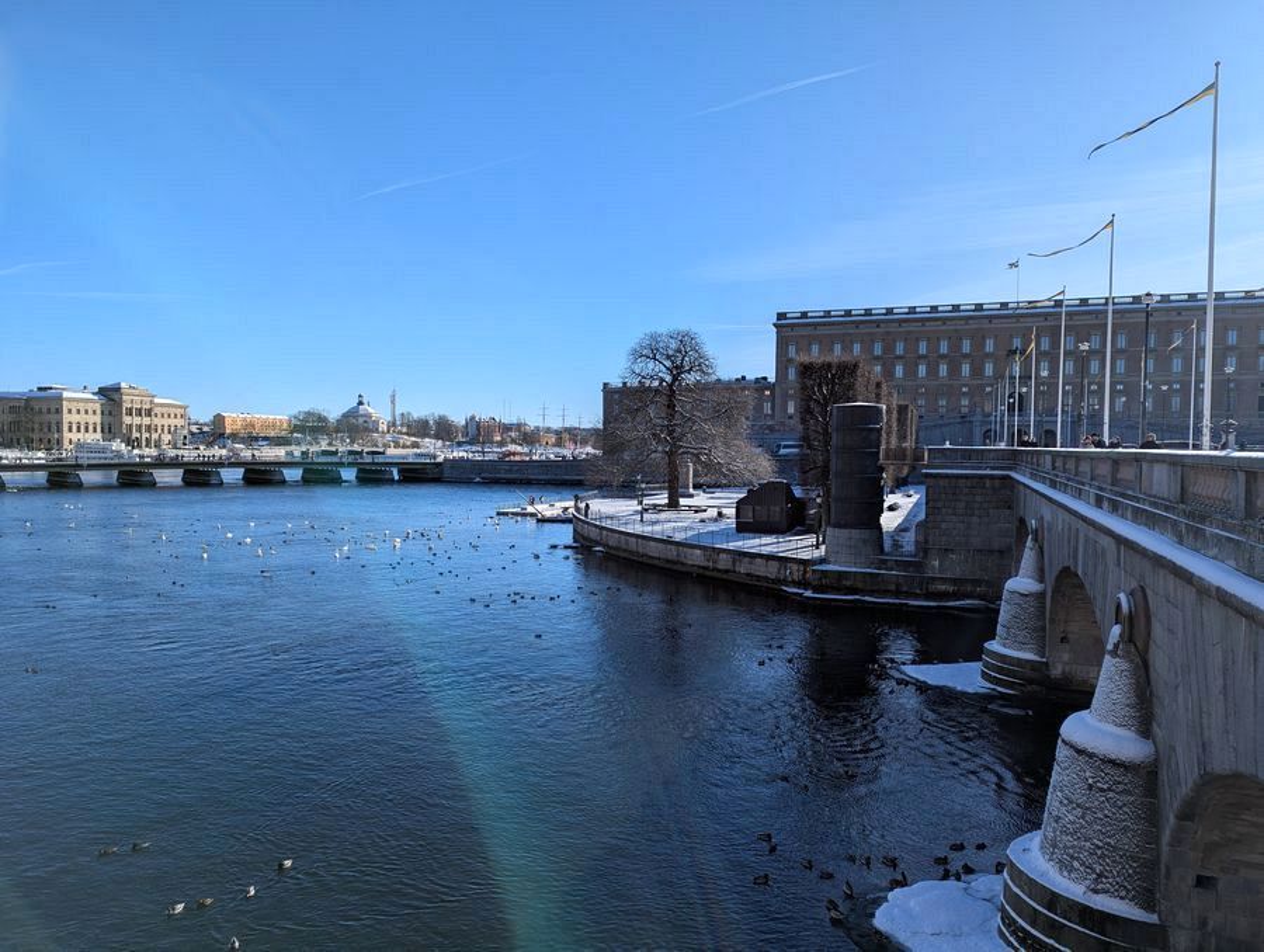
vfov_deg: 57.0
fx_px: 878
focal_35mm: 24
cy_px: 476
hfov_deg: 71.5
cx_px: 632
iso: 42
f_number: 1.85
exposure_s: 1/2632
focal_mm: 6.81
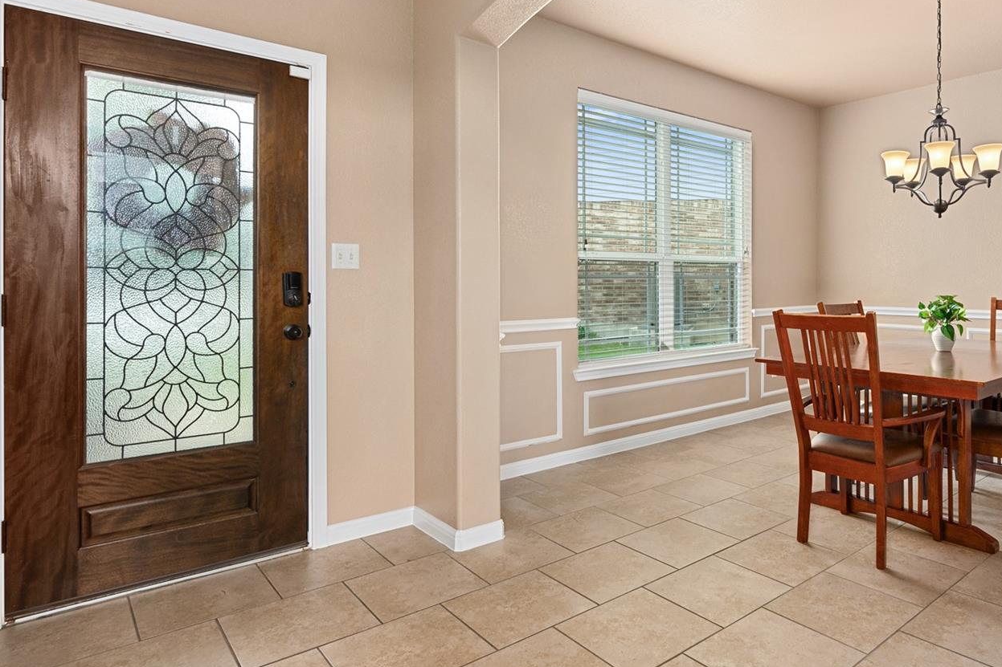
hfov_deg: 74.2
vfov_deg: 54.8
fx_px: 640
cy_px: 272
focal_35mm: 23
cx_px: 654
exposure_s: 1/10
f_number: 8
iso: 800
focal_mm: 14
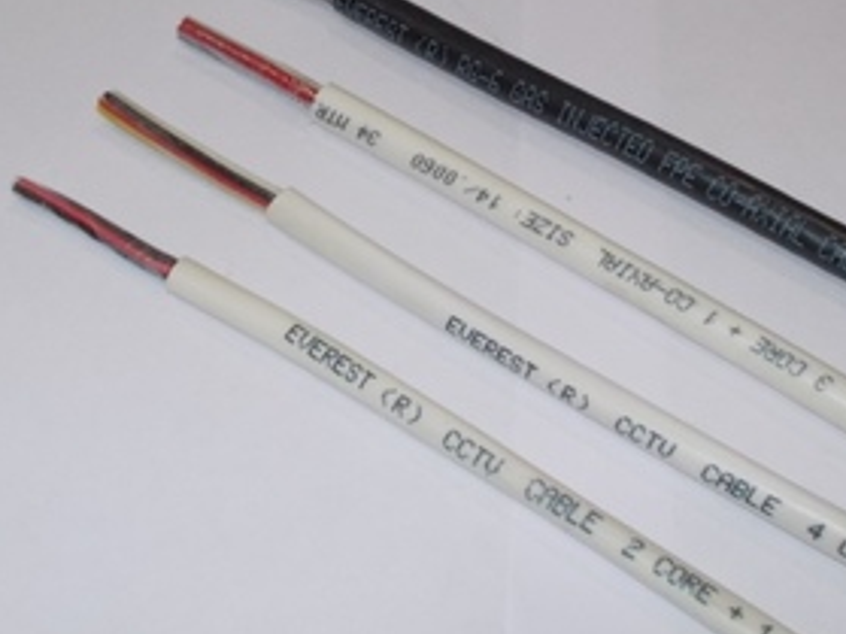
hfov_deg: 27.8
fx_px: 1710
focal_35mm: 70
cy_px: 193
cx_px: 449
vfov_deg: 20.9
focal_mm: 6.9
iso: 200
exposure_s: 1/30
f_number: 3.9
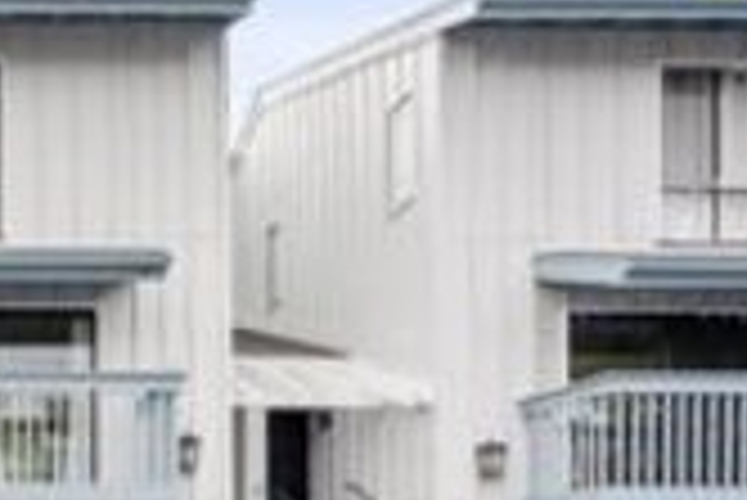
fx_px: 810
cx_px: -76
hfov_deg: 40.1
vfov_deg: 33.3
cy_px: 396
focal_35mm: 39
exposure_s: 1/125
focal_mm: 16
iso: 500
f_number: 8
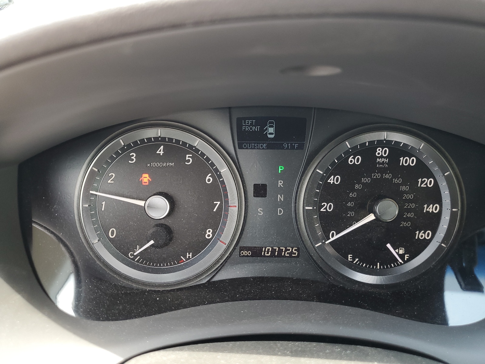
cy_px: 182
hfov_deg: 67.3
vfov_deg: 53.1
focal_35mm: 26
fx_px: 364
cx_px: 242
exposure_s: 1/120
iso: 75
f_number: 1.5
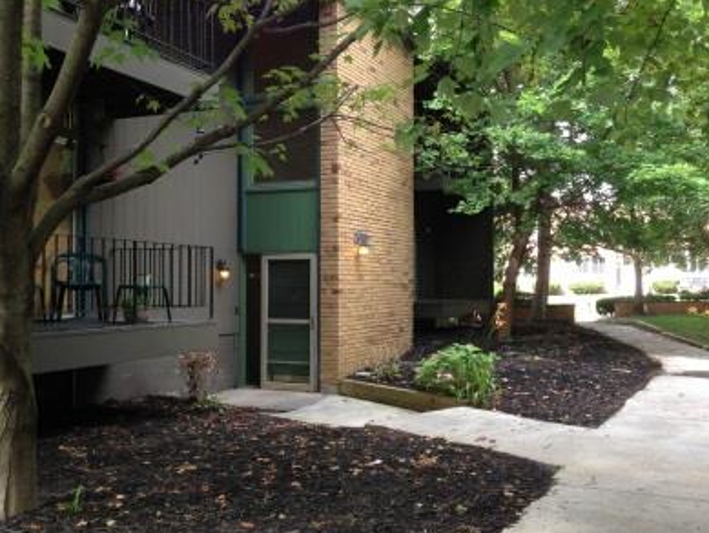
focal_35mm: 38
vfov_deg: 37.7
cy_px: 274
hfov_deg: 48.9
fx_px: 779
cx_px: 394
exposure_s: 1/120
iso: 80
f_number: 2.4
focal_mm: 4.13
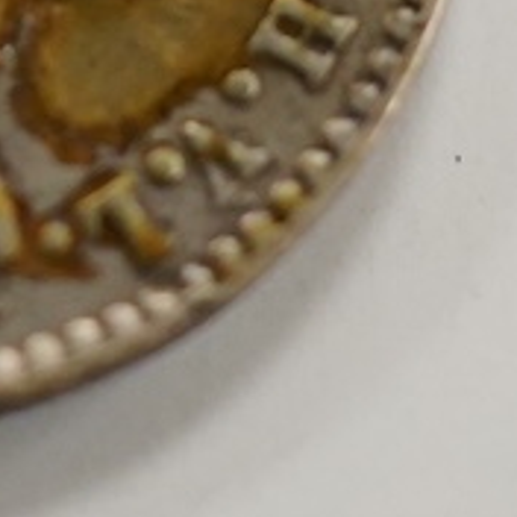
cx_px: -90
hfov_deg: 7.1
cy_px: -288
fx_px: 4140
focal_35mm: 245
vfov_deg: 7.0
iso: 2500
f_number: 3.5
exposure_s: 1/200
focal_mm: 30
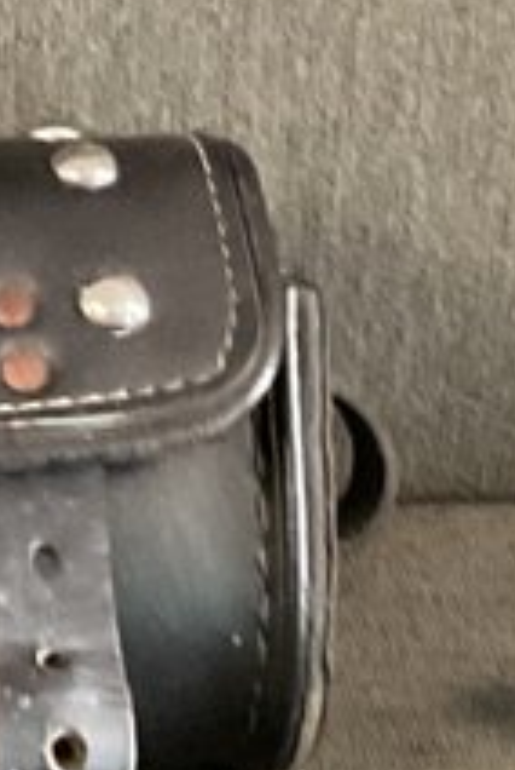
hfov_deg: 6.3
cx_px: -404
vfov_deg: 9.4
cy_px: -169
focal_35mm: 215
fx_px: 4598
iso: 320
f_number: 1.8
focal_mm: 3
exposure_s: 1/25
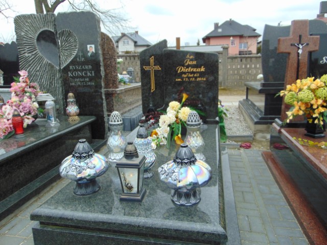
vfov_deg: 54.9
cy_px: 122
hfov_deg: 69.4
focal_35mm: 25
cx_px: 164
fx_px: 236
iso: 80
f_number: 3
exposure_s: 1/250
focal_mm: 4.5
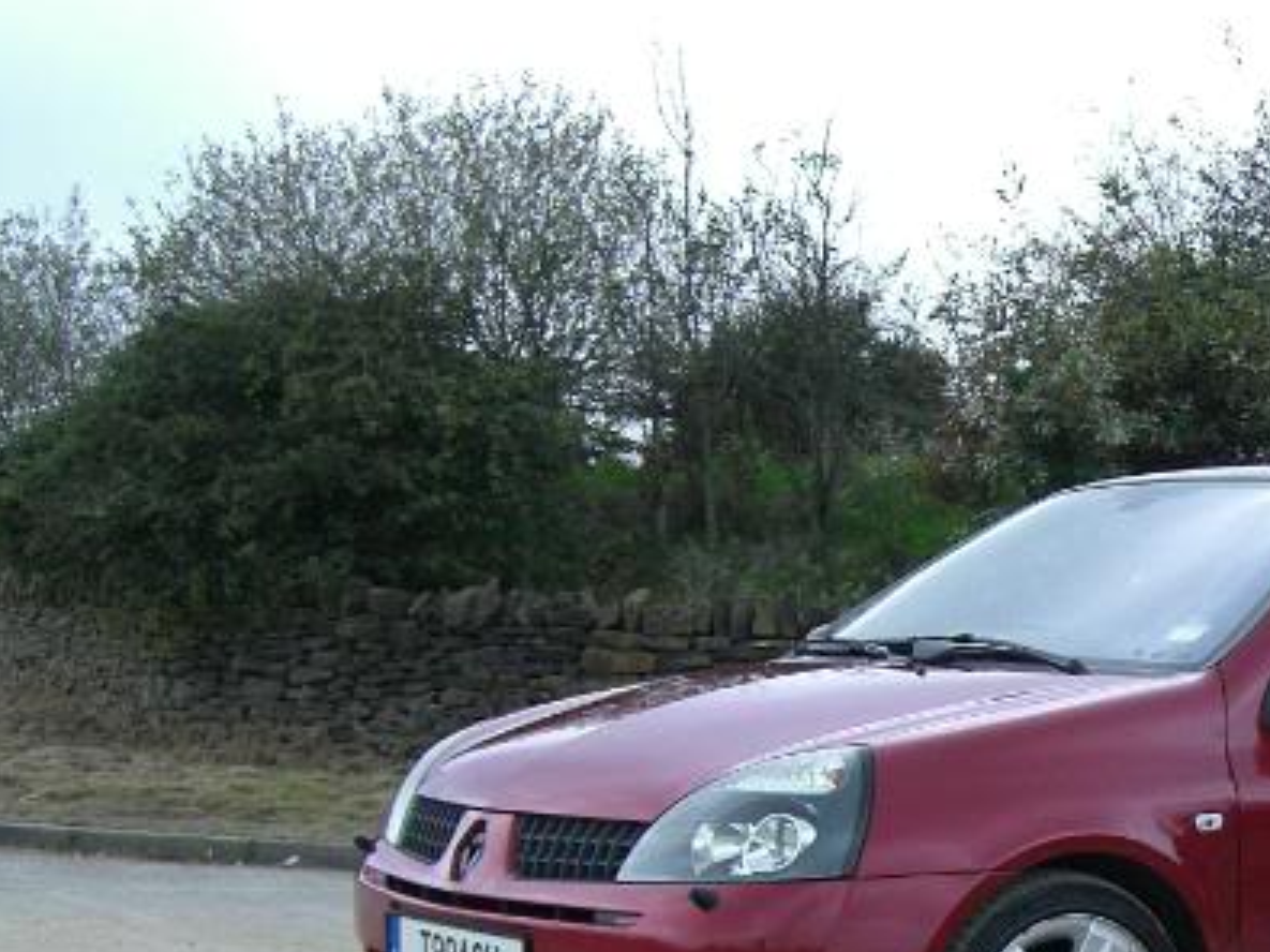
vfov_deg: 19.0
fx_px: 2824
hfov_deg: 24.4
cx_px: 1202
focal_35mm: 77
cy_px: 749
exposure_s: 1/160
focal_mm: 6.2
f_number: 2.7
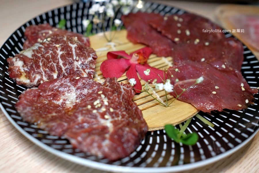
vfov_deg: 37.9
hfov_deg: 54.4
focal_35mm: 35
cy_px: 86
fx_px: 252
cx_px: 130
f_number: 2.5
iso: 1600
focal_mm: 23
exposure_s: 1/400
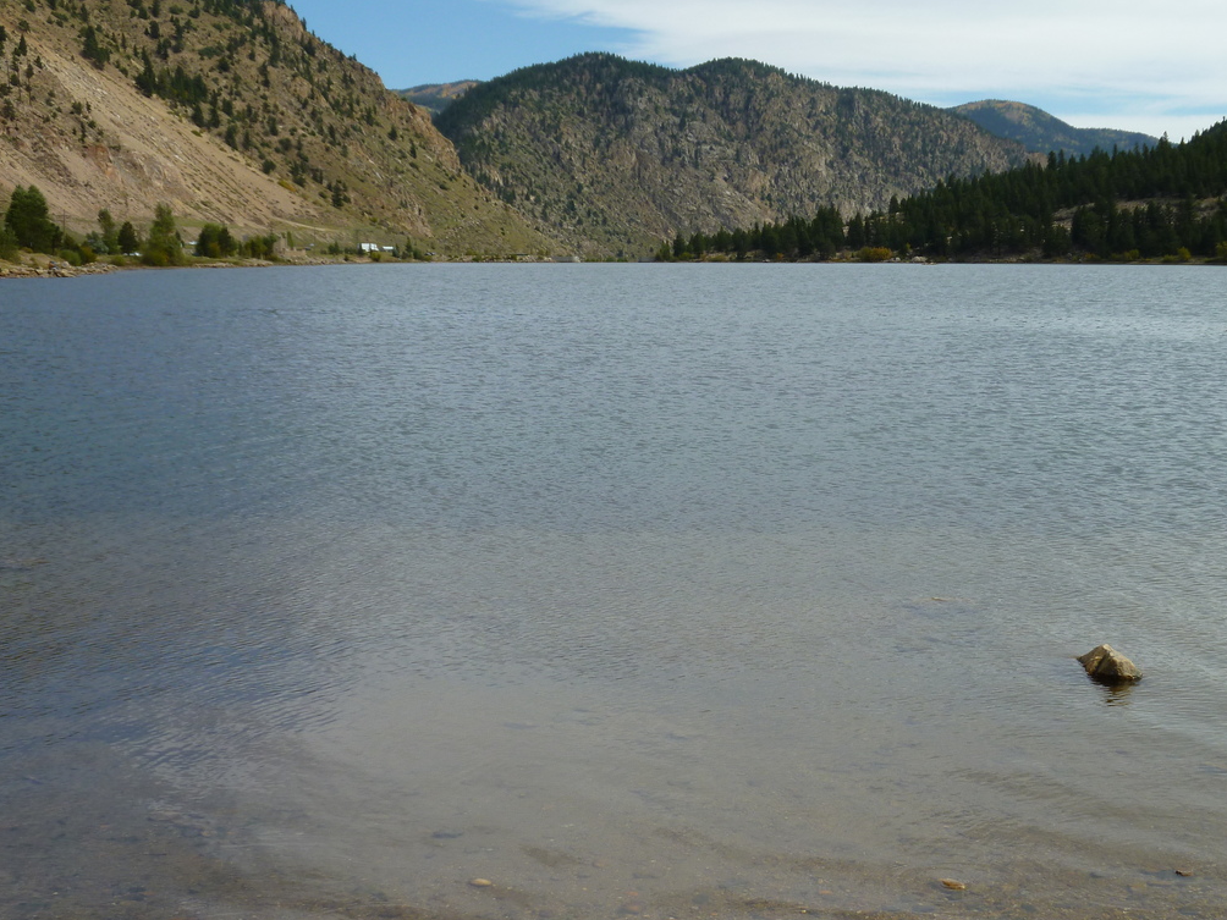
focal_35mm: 51
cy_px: 465
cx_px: 736
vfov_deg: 28.6
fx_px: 1808
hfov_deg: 37.3
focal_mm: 7.2
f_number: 4
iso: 80
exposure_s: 1/400
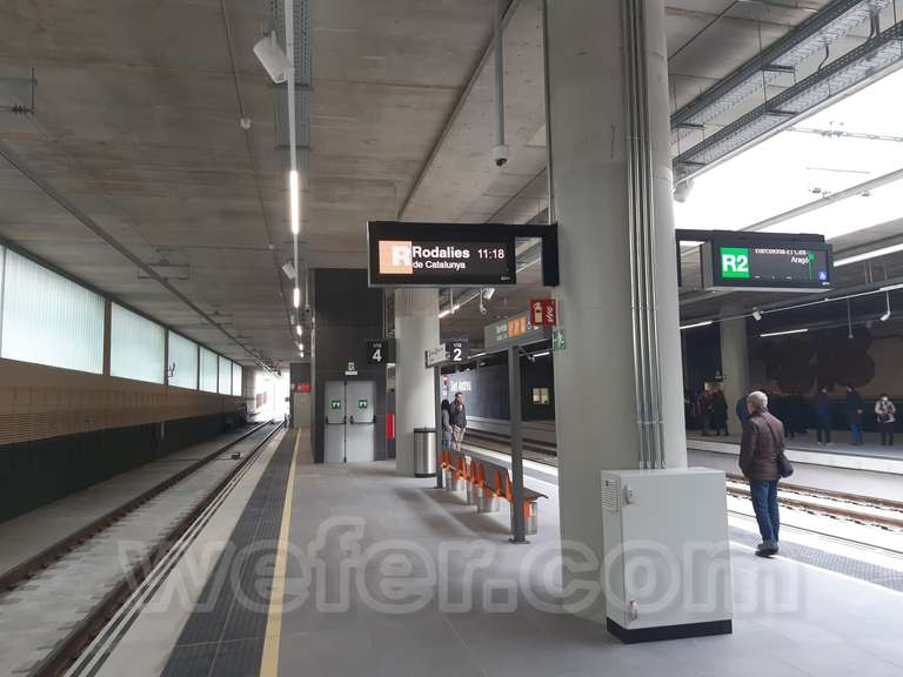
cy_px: 338
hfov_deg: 67.3
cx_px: 452
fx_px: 678
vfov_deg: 53.1
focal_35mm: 26
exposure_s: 1/100
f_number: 1.7
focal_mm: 3.92
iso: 80
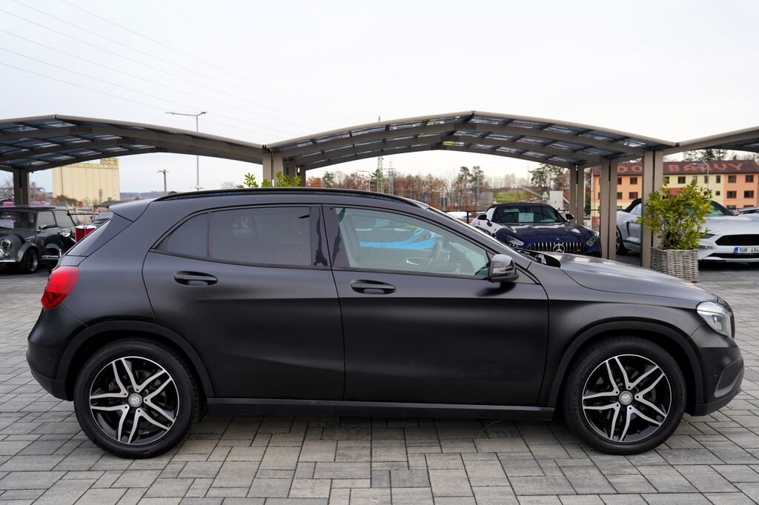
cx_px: 380
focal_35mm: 28
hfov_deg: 65.5
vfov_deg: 46.4
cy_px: 252
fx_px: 590
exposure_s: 1/60
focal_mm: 28
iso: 100
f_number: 4
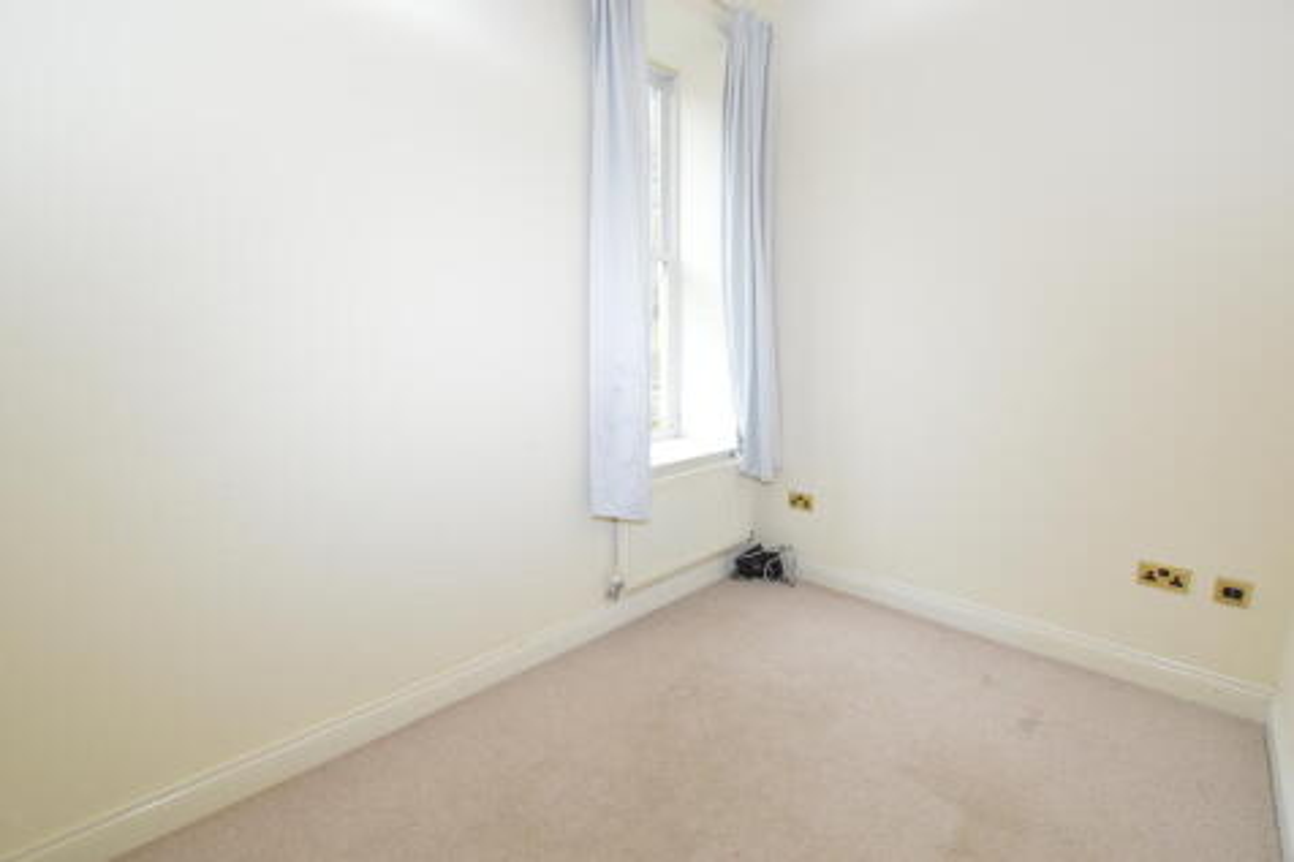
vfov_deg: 77.3
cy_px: 431
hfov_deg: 100.4
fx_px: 539
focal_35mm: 15
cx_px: 647
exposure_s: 1/125
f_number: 5.6
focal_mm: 10
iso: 400
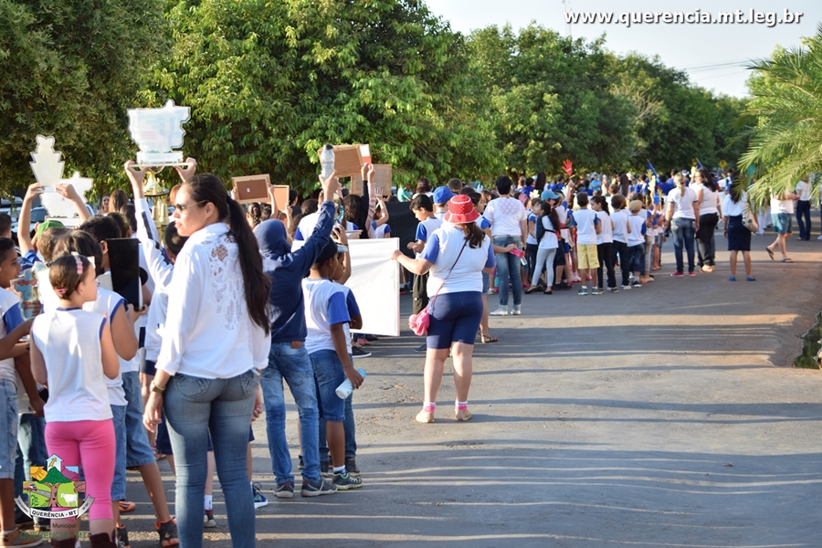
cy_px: 274
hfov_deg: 24.6
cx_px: 411
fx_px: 1884
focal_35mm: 82
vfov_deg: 16.6
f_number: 4.5
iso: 100
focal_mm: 55
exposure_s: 1/200
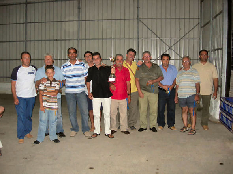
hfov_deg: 49.0
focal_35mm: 38
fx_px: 256
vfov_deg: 37.7
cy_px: 87
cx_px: 116
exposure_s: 1/60.1
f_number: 2.8
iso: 128
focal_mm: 7.8
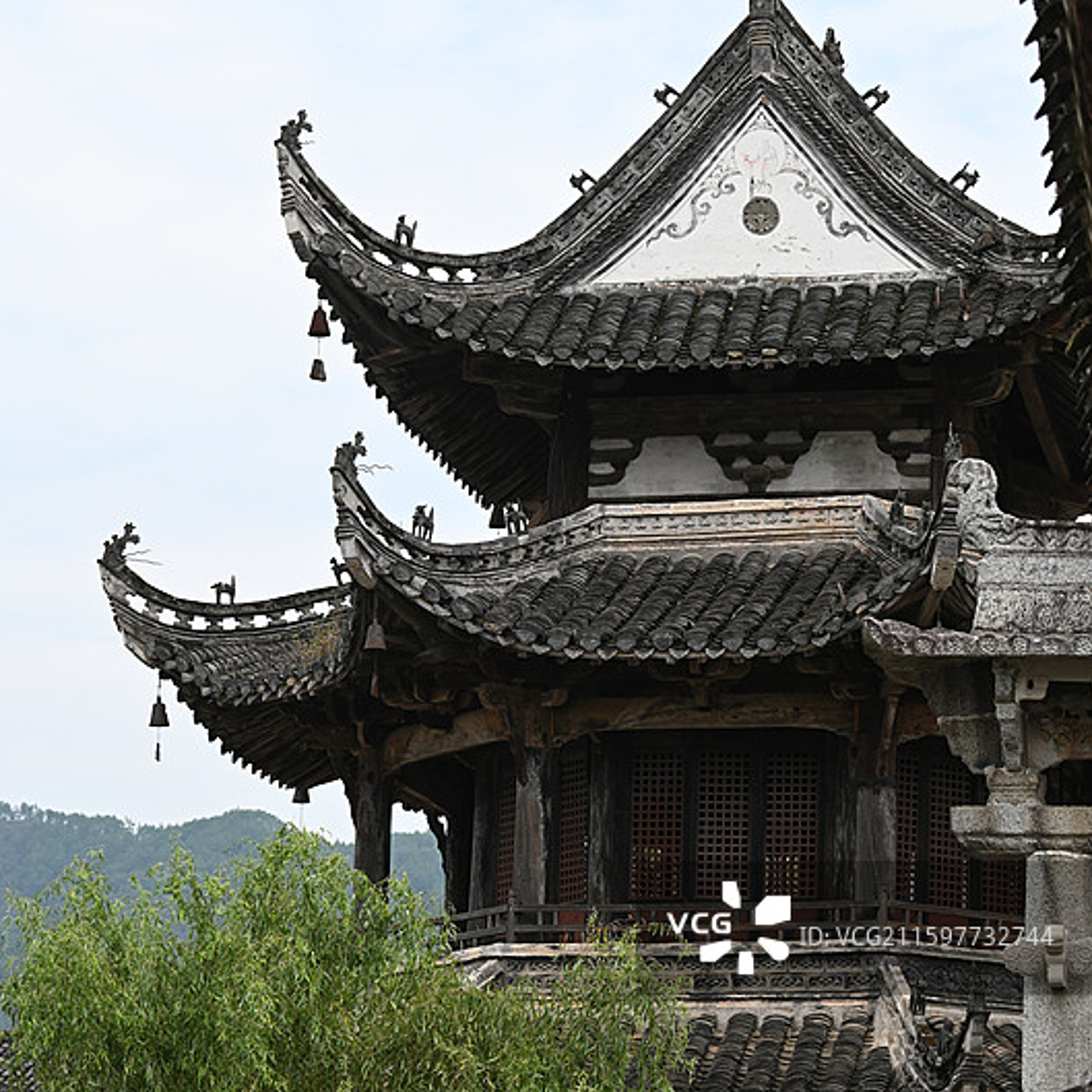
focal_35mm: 118
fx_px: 4199
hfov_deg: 14.8
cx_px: 546
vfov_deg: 14.8
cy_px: 541
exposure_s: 1/320
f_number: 6.3
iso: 100
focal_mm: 61
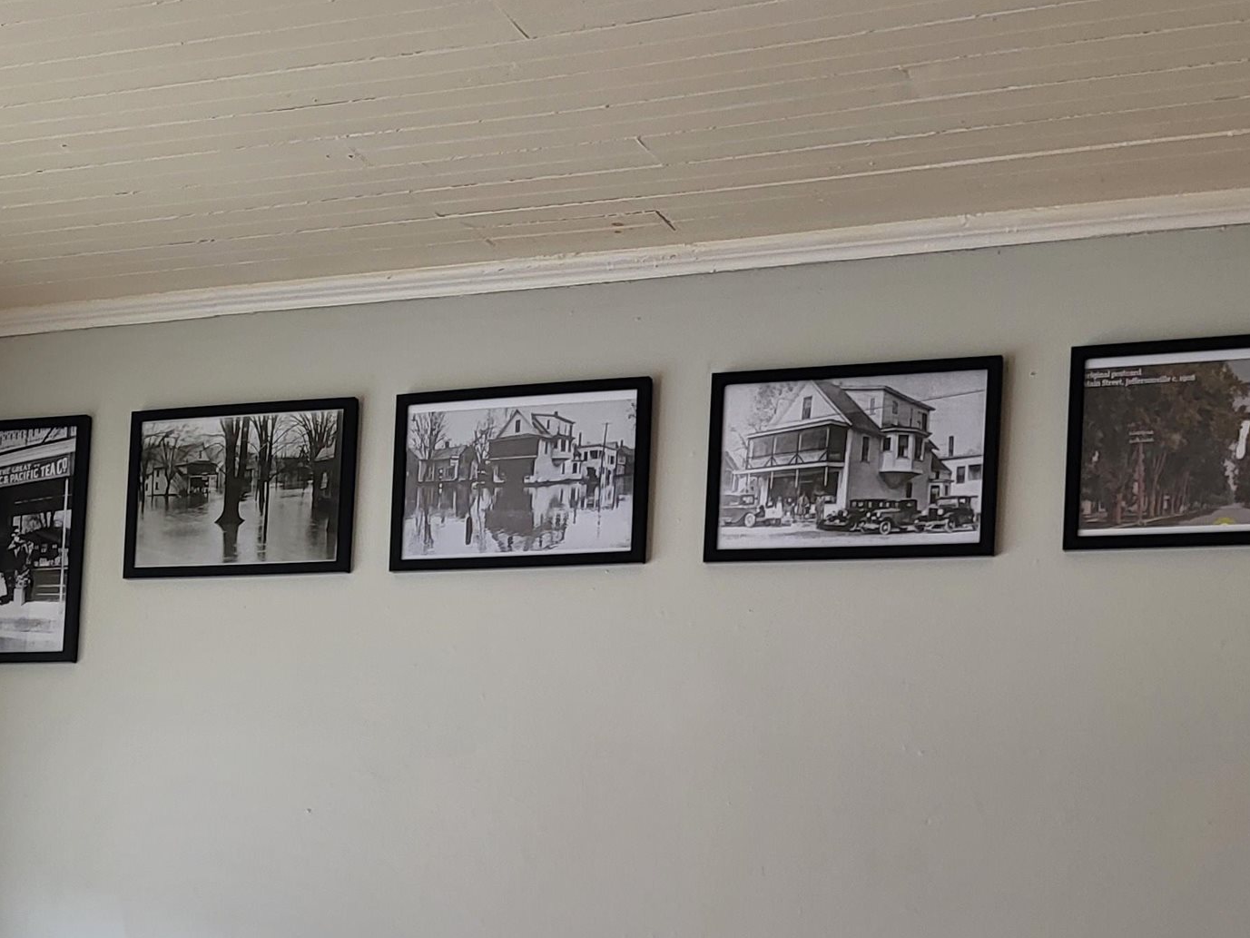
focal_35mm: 58
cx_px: 536
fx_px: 2095
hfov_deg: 33.2
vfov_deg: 24.3
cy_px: 895
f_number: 1.8
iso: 64
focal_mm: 5.4
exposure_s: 1/120
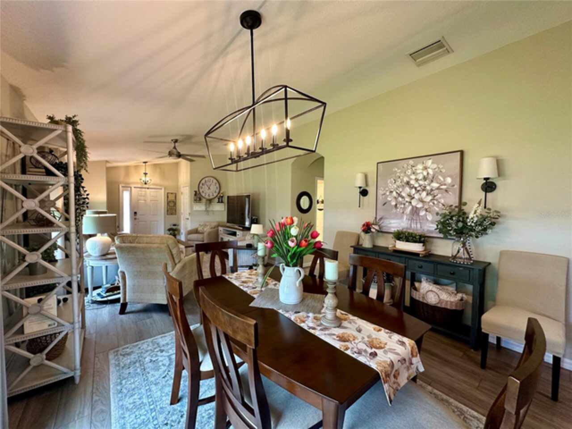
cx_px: 286
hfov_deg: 102.1
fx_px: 231
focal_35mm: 14
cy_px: 214
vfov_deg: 85.7
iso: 200
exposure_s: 1/60
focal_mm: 2.22
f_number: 2.2
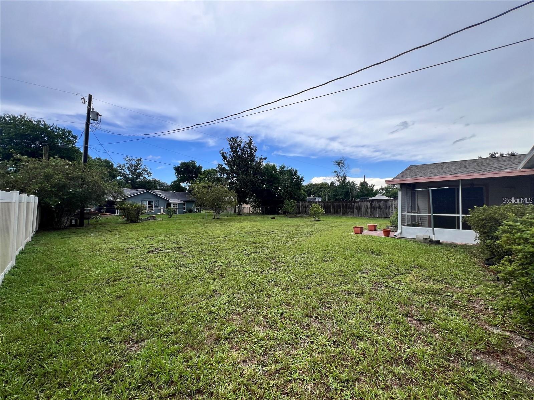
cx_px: 267
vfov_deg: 89.9
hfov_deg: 106.2
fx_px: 201
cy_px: 200
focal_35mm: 13
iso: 32
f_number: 1.8
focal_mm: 1.57
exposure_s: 1/769
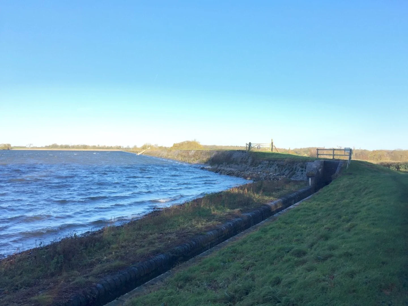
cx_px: 204
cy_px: 153
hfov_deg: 61.7
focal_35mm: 29
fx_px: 342
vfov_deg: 48.2
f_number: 2.2
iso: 32
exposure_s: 1/860
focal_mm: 4.15
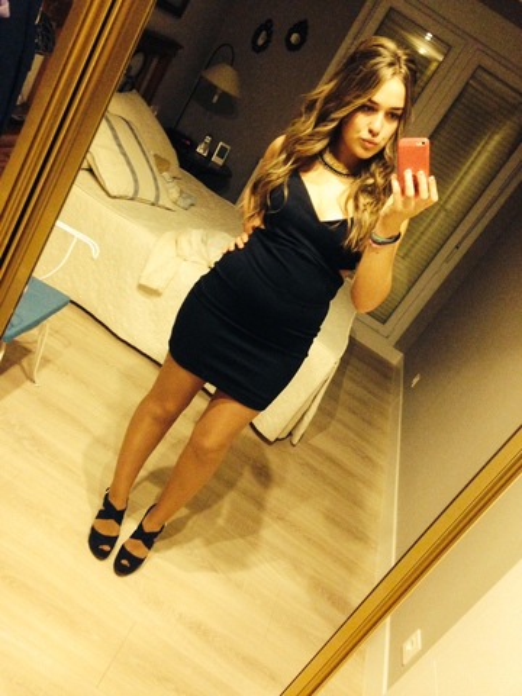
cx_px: 261
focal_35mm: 33
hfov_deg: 42.9
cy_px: 348
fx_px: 664
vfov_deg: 55.4
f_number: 2.4
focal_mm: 4.12
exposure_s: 1/15
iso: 400
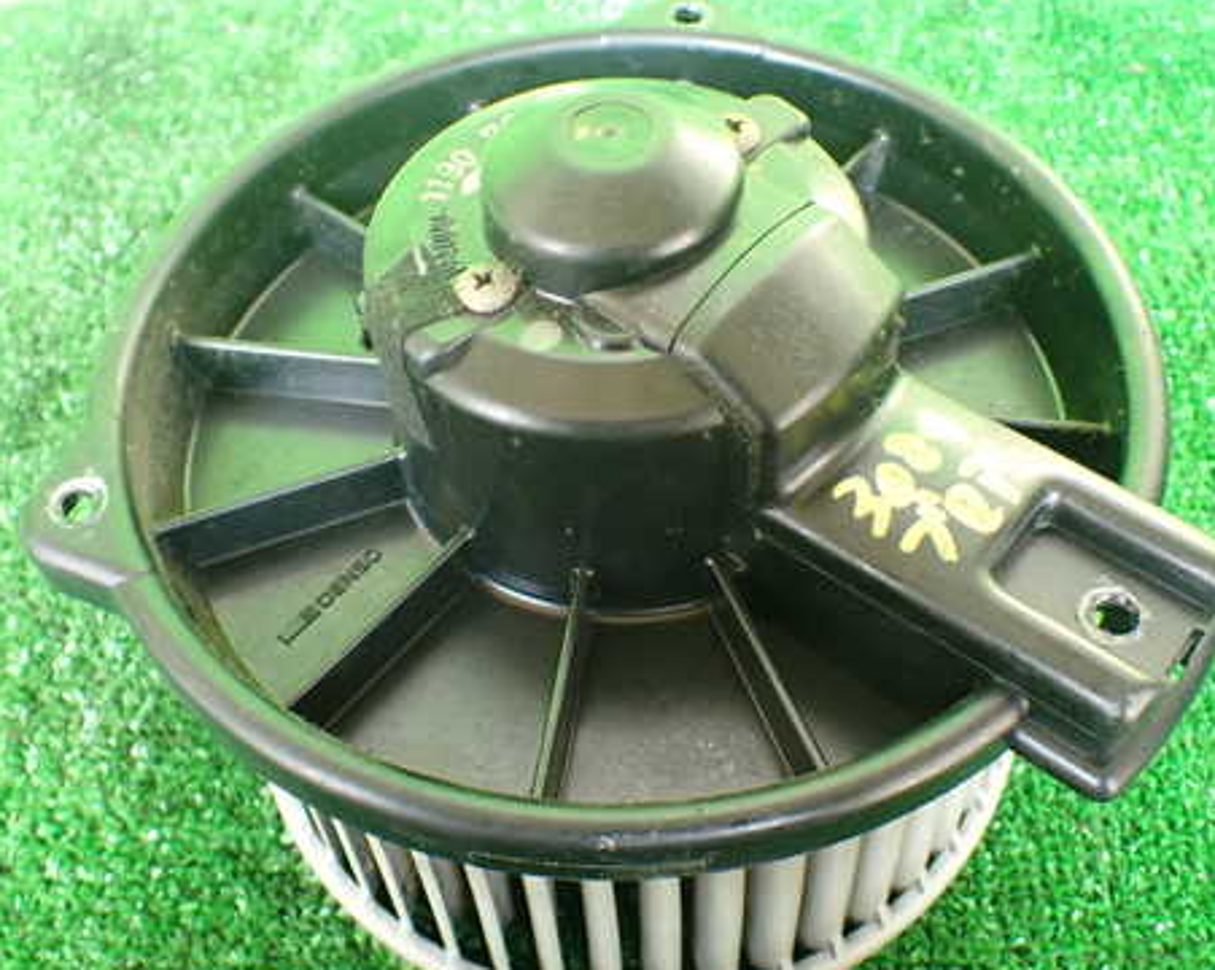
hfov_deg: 46.9
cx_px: 612
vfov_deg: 38.2
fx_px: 1401
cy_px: 488
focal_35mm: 39
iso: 500
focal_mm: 5.4
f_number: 2.3
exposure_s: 1/125
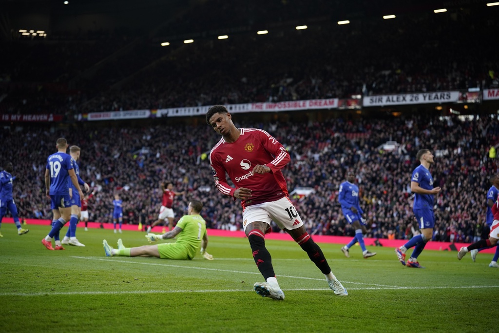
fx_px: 970
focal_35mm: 70
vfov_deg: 19.5
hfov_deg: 28.8
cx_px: 250
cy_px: 166
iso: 1000
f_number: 2.8
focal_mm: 70
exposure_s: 1/1600
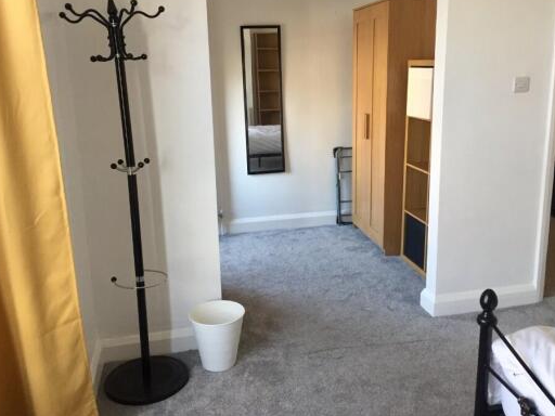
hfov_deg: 55.3
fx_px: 529
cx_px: 287
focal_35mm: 33
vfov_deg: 42.9
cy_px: 187
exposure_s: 1/33
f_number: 2.2
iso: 64
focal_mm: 4.15
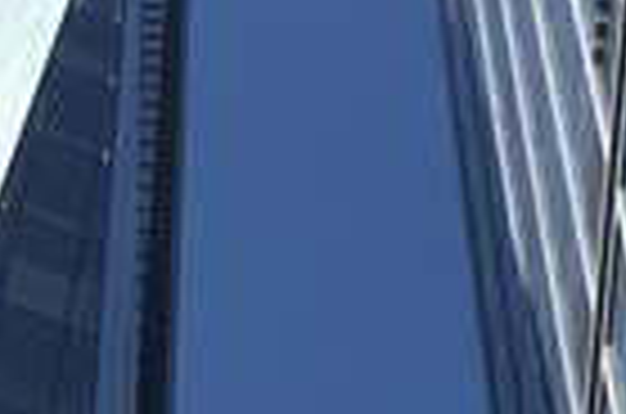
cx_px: 99
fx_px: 3227
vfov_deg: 7.3
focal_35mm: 186
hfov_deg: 11.0
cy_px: 364
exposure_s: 1/1698
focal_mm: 3.3
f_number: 2.4
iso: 25
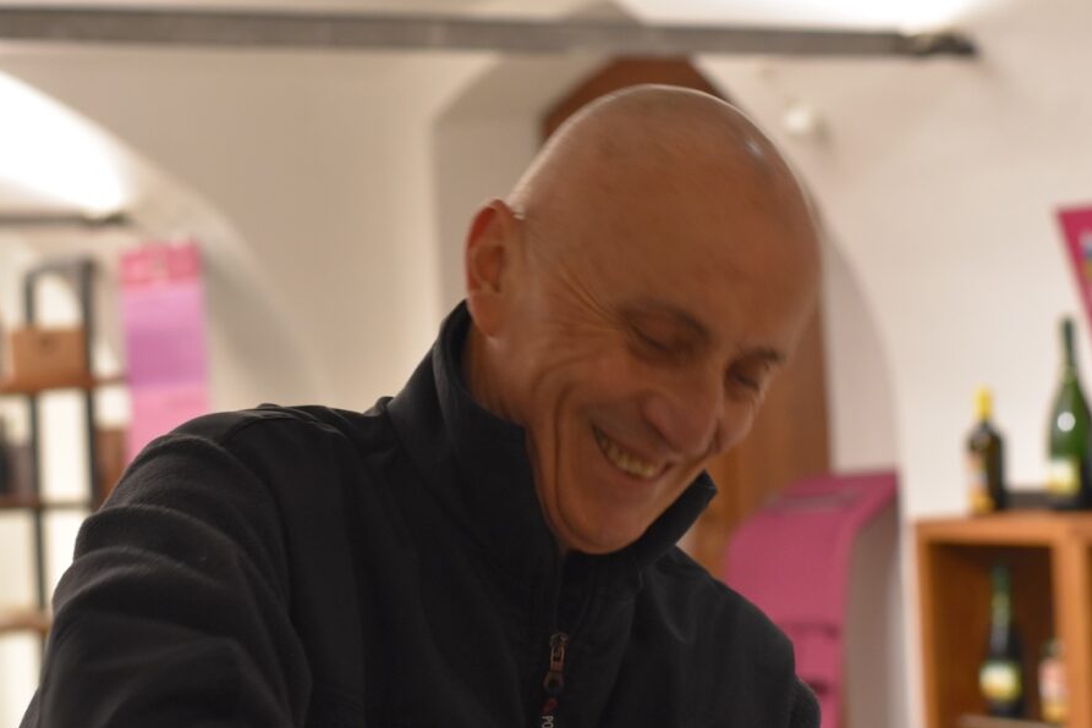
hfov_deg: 23.6
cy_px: 357
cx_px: 510
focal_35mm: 86
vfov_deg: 15.9
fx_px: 2609
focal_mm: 50
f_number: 3.5
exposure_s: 1/60
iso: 3200
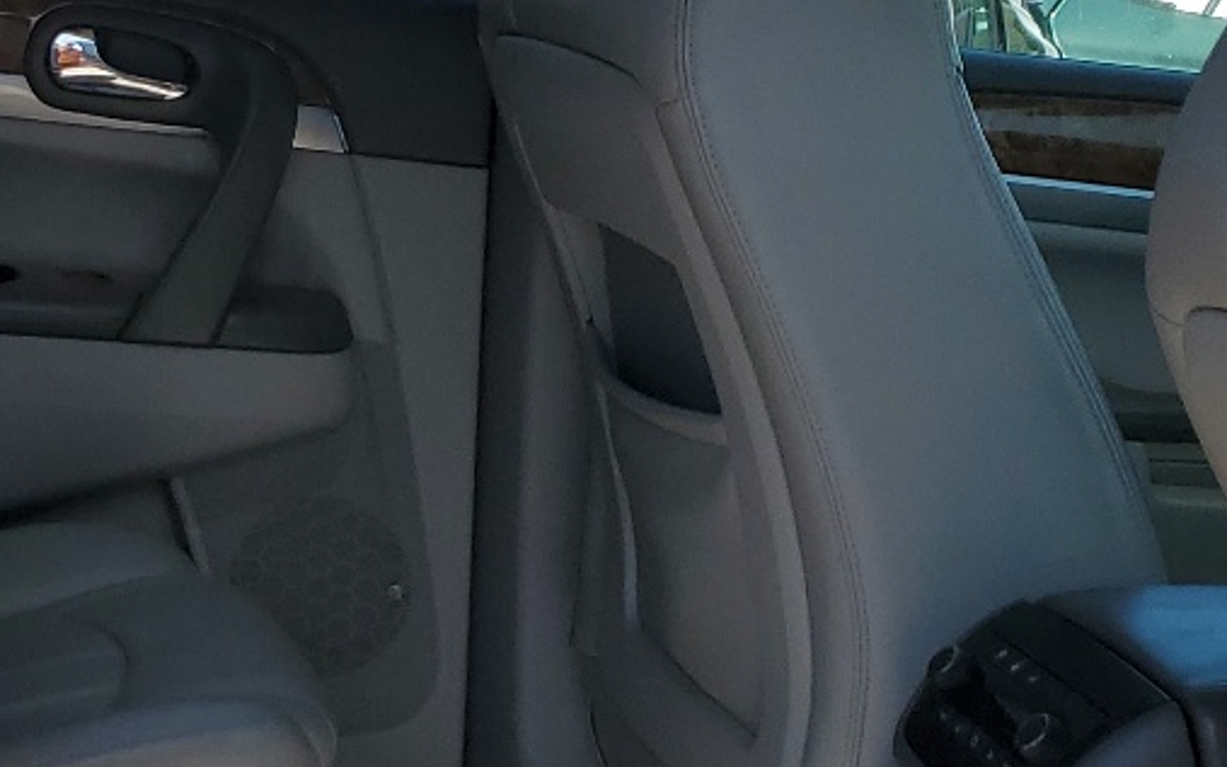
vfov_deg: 15.0
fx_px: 2910
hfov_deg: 23.2
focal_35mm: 87
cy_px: 423
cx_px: 111
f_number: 1.5
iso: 50
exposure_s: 1/1667
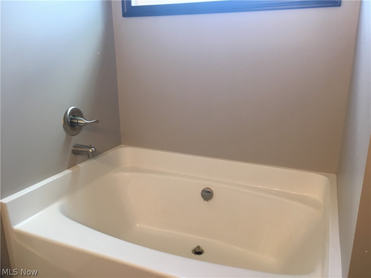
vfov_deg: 48.2
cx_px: 186
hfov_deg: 61.7
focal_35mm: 29
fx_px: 311
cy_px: 139
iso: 64
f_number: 2.2
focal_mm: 4.15
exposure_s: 1/30
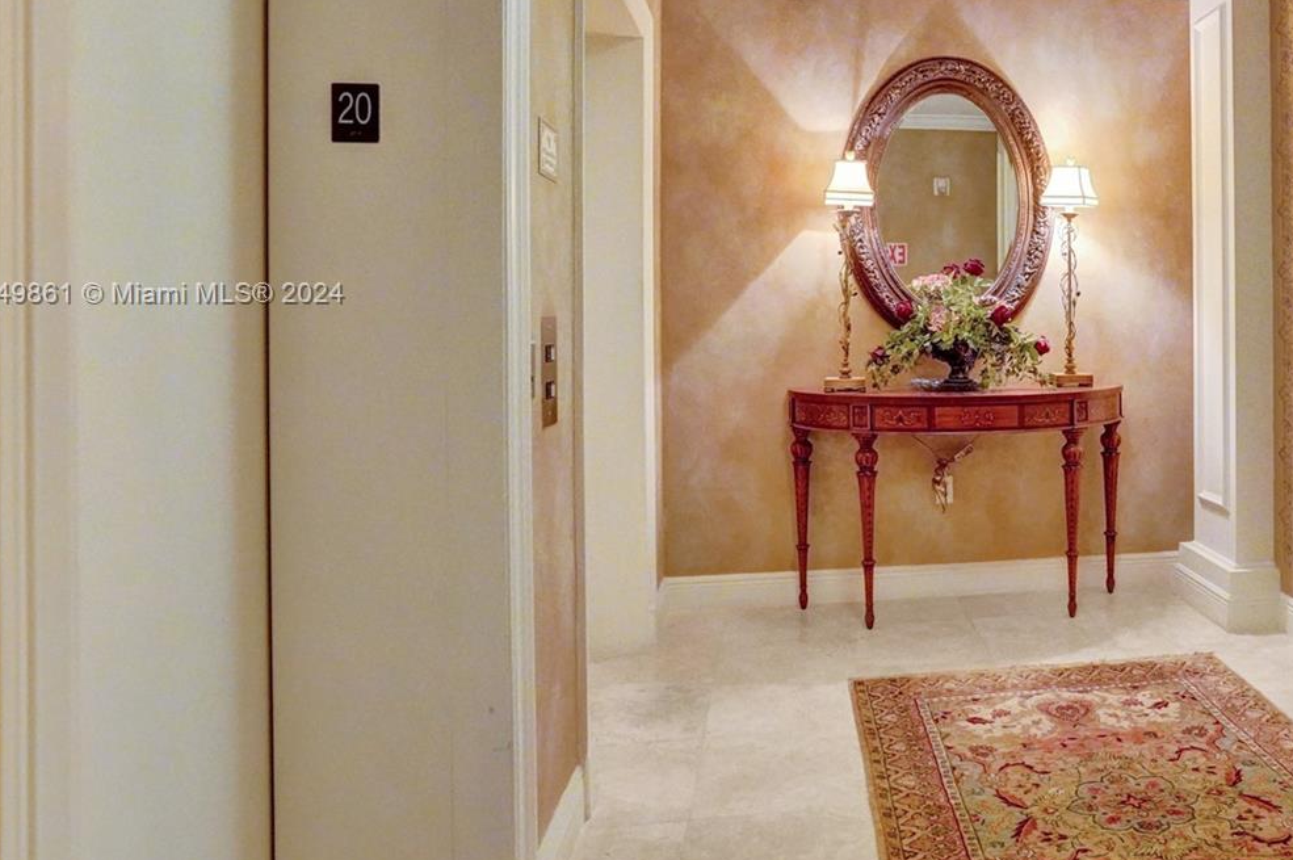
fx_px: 933
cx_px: 974
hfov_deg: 65.1
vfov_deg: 48.7
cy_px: 296
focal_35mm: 26
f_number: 5
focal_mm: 16
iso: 16000
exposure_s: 1/160
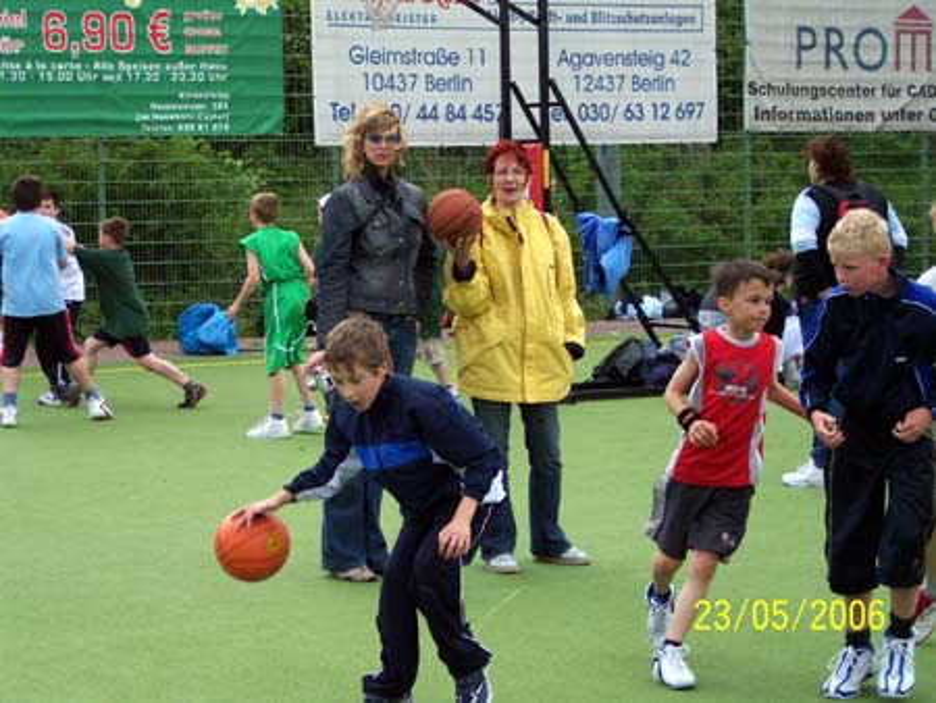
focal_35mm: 101
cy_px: 352
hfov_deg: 19.4
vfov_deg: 14.7
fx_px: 2732
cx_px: 468
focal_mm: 21.3
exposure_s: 1/500
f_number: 4.8
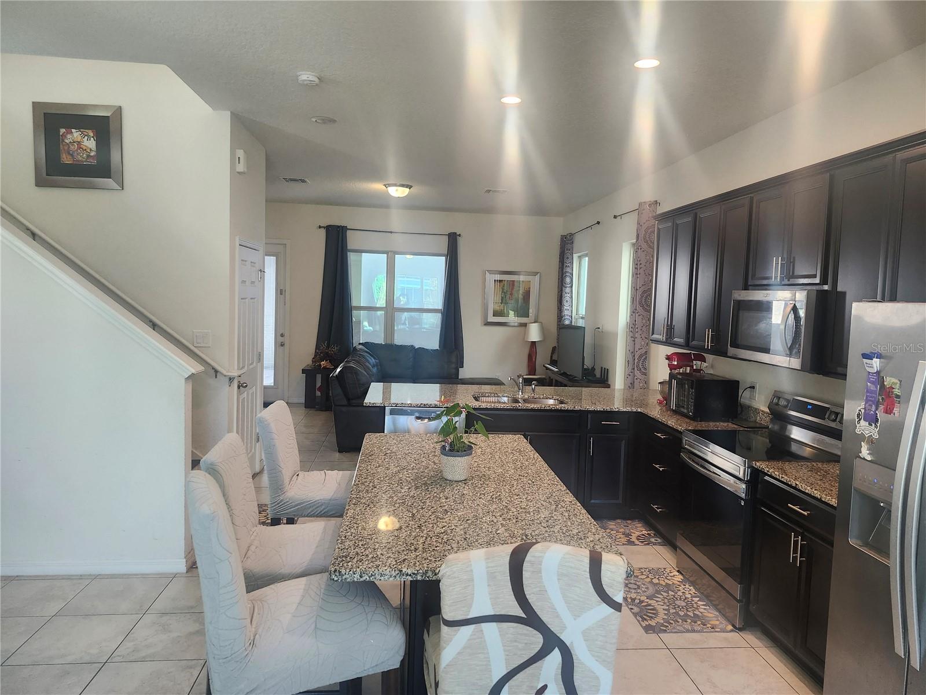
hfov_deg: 73.9
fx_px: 615
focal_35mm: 23
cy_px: 348
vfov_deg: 58.9
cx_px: 463
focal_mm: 5.54
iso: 320
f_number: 1.8
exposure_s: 1/120
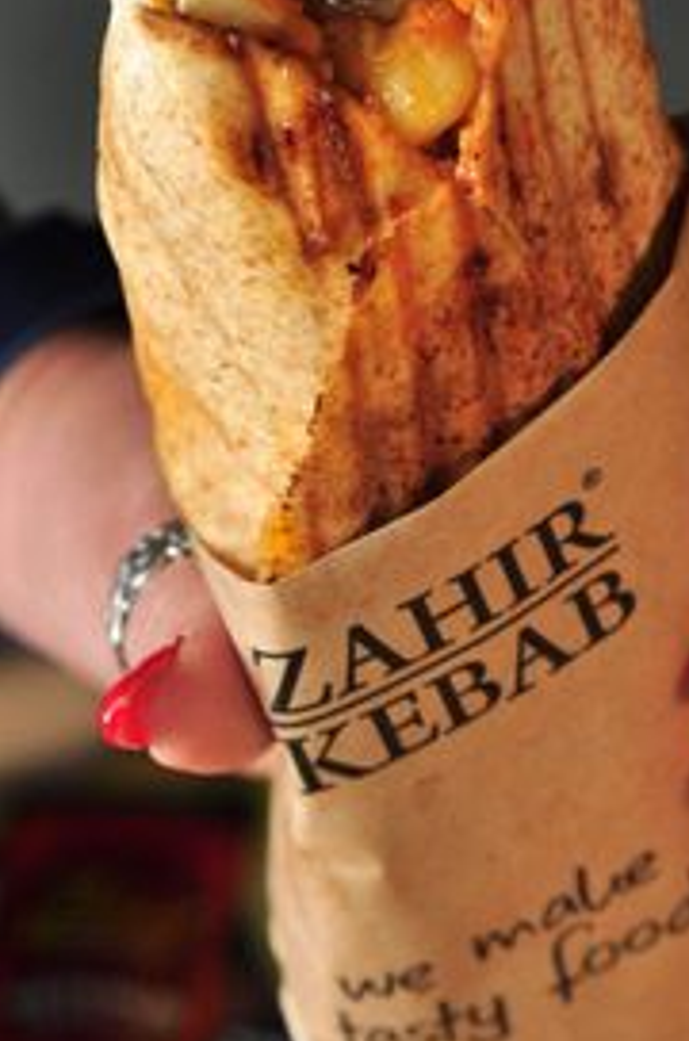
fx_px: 3838
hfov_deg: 10.3
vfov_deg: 15.4
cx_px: 425
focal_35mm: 133
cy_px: 394
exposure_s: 1/60
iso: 250
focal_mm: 50
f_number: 4.5
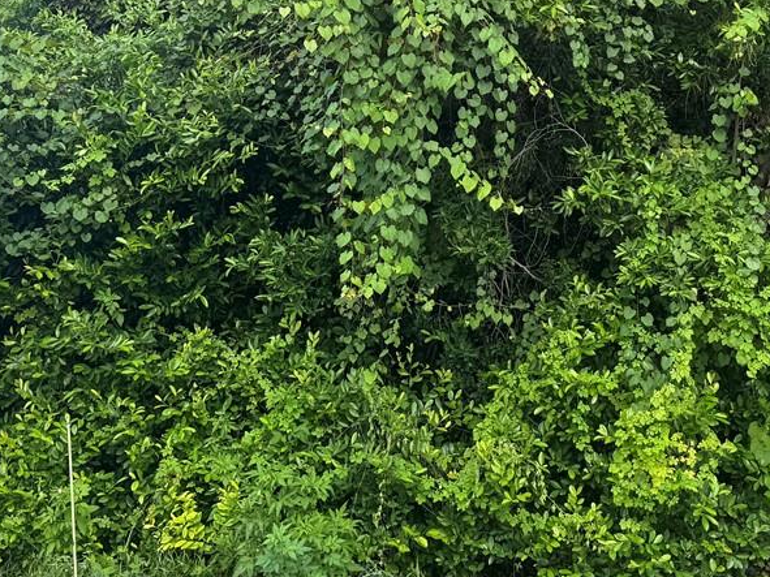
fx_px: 1446
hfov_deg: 29.7
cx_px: 468
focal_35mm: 65
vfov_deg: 21.3
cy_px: -79
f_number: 1.78
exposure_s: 1/1366
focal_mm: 6.76
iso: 80
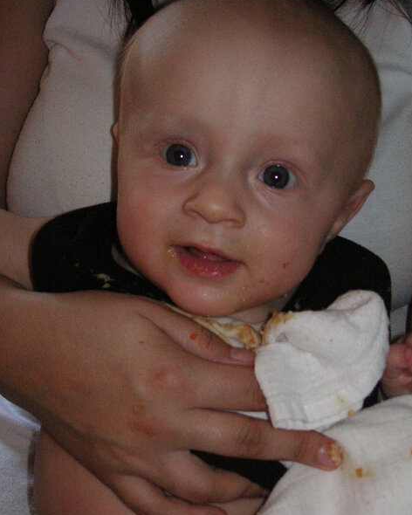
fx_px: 747
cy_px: 273
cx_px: 219
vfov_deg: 38.0
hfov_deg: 30.8
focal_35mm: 49
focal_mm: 6.1
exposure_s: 1/45
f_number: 2.8
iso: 160
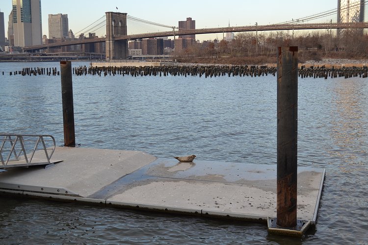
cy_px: 122
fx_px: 460
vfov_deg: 29.9
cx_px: 184
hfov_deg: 43.6
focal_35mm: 45
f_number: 5.6
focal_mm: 30
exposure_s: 1/125
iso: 110
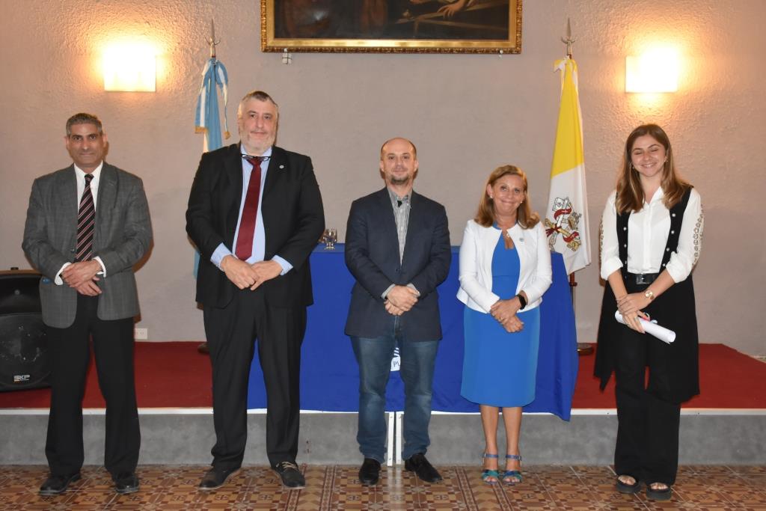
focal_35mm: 36
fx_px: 766
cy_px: 256
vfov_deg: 36.9
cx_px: 383
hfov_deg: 53.1
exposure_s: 1/60
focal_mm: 24
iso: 1600
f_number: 5.6
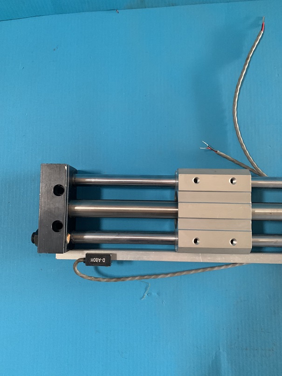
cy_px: 188
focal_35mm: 26
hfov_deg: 53.1
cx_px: 141
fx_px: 282
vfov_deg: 67.3
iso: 400
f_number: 1.8
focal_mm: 4.25
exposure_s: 1/43
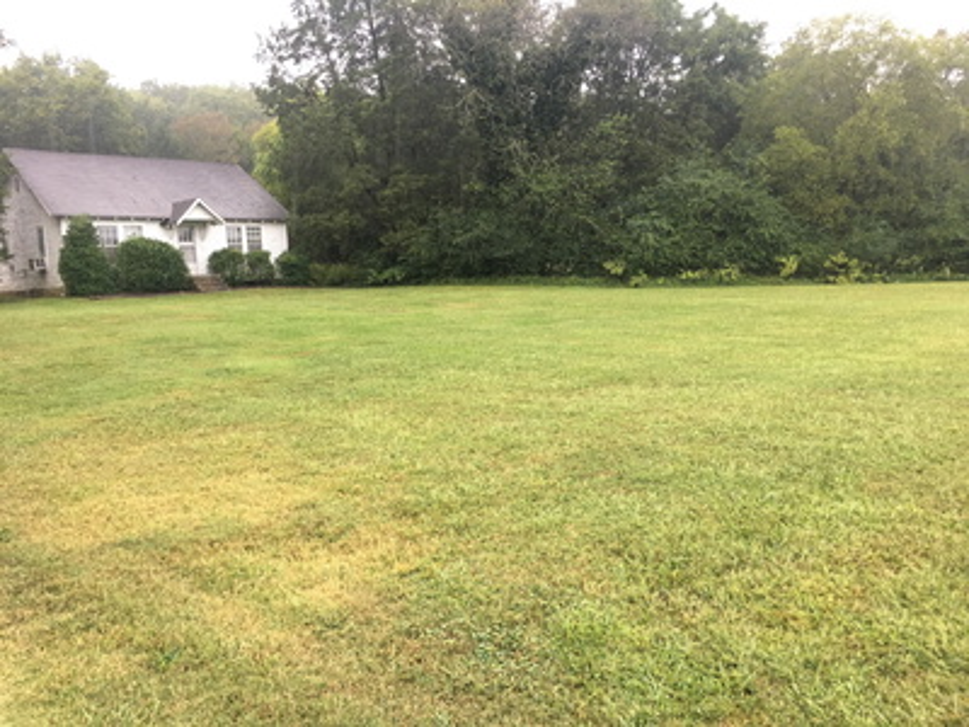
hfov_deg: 61.7
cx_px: 484
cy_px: 364
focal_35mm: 29
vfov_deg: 48.2
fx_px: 812
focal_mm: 4.15
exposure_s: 1/30
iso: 32
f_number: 2.2
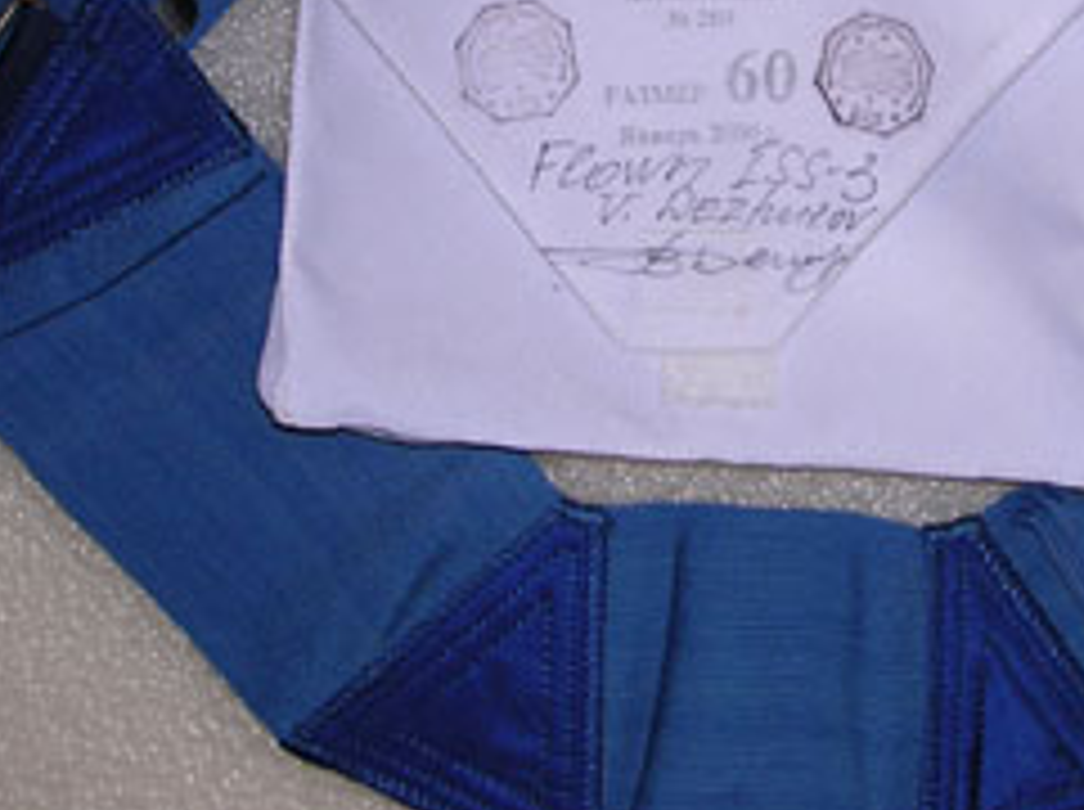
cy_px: 65
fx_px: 2470
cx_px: 814
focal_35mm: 79
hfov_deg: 24.5
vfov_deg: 18.3
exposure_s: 1/60.1
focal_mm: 5.8
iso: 100
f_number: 2.8
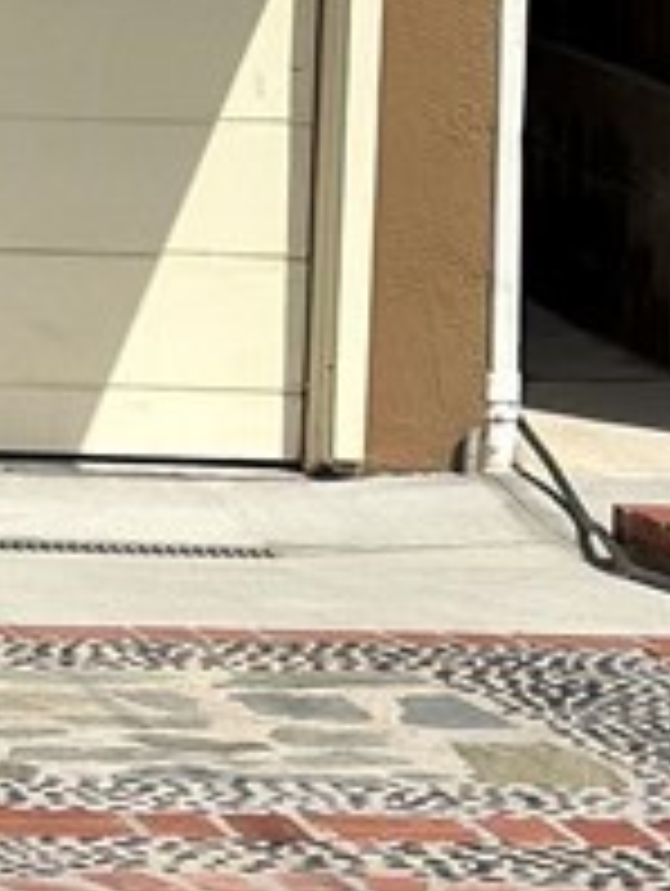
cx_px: -908
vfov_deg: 7.9
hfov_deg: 5.8
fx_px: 6386
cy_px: -306
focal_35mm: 248
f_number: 1.78
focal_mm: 6.86
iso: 100
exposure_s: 1/9804
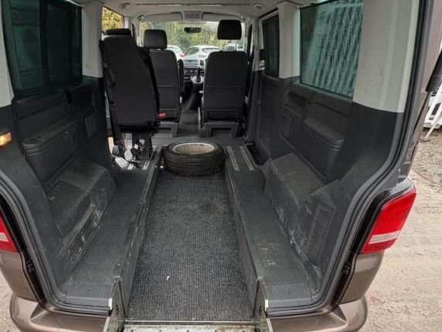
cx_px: 192
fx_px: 281
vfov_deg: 58.4
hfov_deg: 76.0
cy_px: 243
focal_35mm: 22
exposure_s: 1/99
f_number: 2.2
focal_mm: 2.22
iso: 200
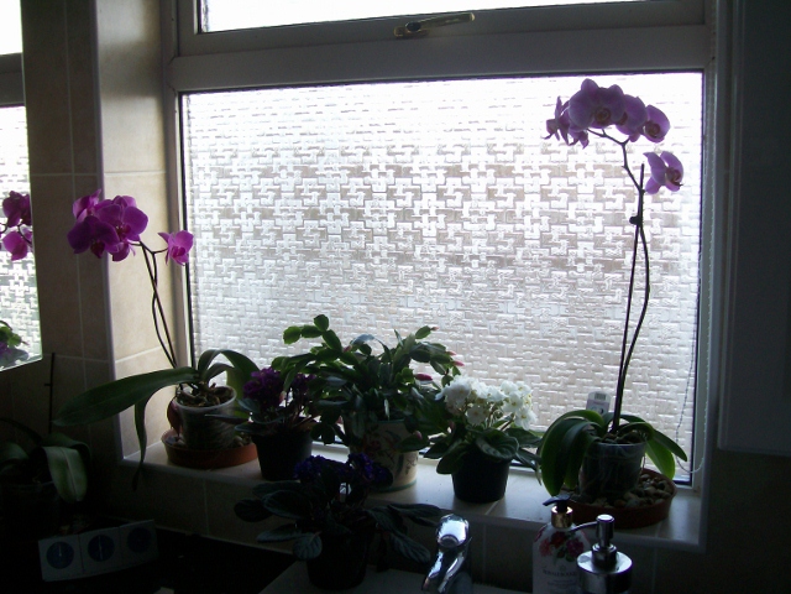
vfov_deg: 39.7
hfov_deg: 51.4
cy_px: 297
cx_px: 396
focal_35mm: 36
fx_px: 823
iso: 80
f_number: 2.7
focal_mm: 6
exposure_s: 1/96.9
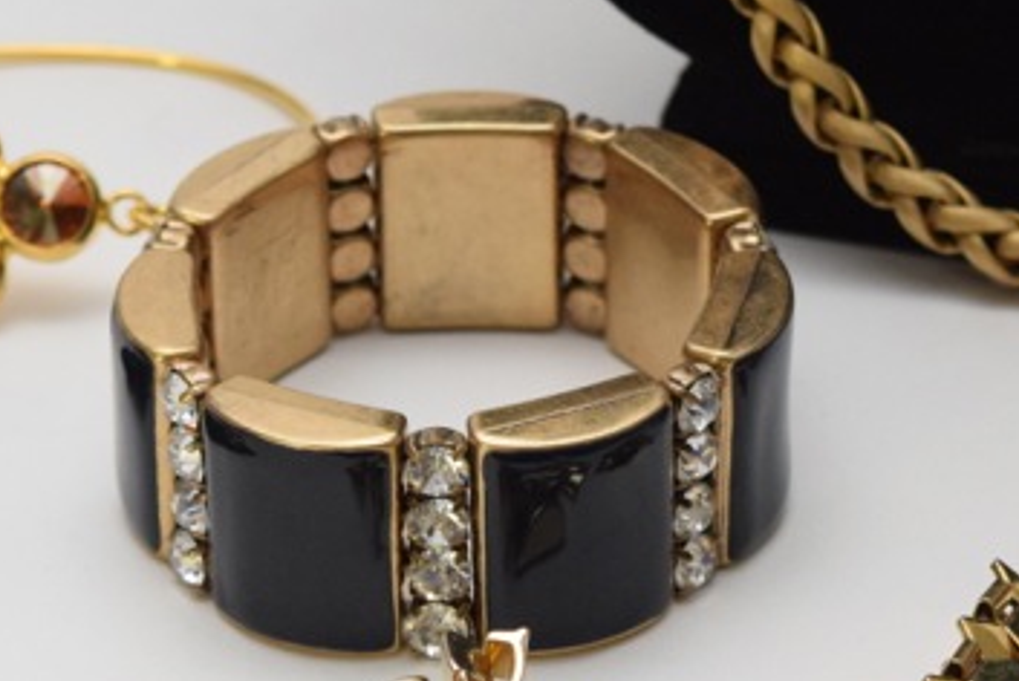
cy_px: 437
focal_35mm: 233
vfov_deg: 5.9
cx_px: 280
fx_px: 6612
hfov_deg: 8.8
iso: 1250
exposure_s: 1/60
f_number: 5.6
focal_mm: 55
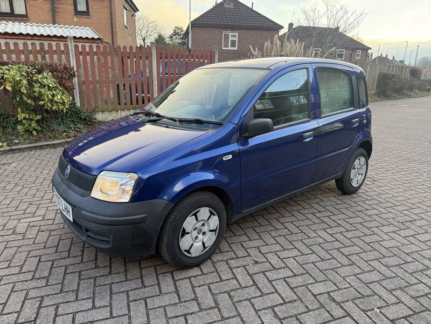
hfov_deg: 71.6
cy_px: 162
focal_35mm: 24
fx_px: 299
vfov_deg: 56.8
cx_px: 216
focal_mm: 6.76
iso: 100
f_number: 1.78
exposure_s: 1/265
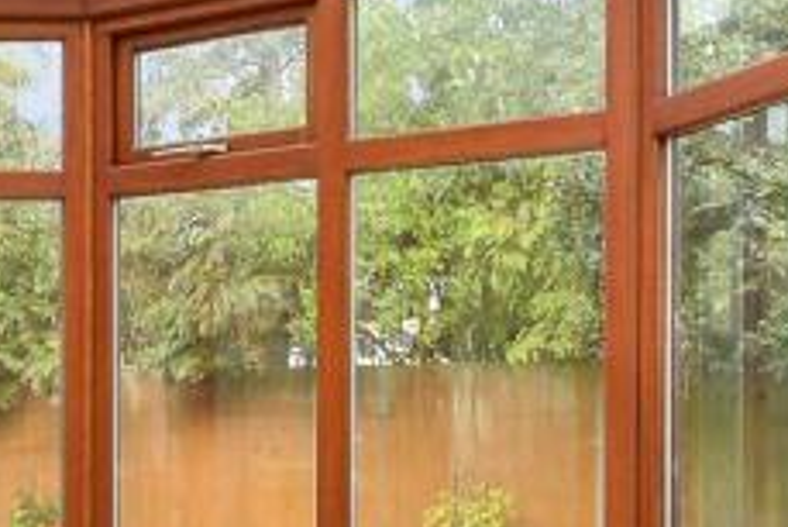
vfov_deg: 20.1
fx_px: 1467
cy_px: 418
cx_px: -210
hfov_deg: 26.1
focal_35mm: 67
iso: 500
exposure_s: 1/50
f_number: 8
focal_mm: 10
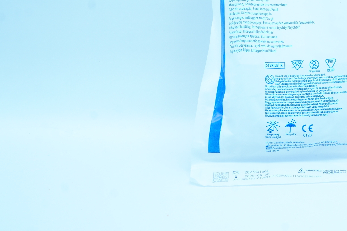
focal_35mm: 54
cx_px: 294
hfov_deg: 35.3
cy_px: 18
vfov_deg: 24.2
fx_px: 520
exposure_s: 1/13
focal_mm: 18
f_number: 13
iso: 400
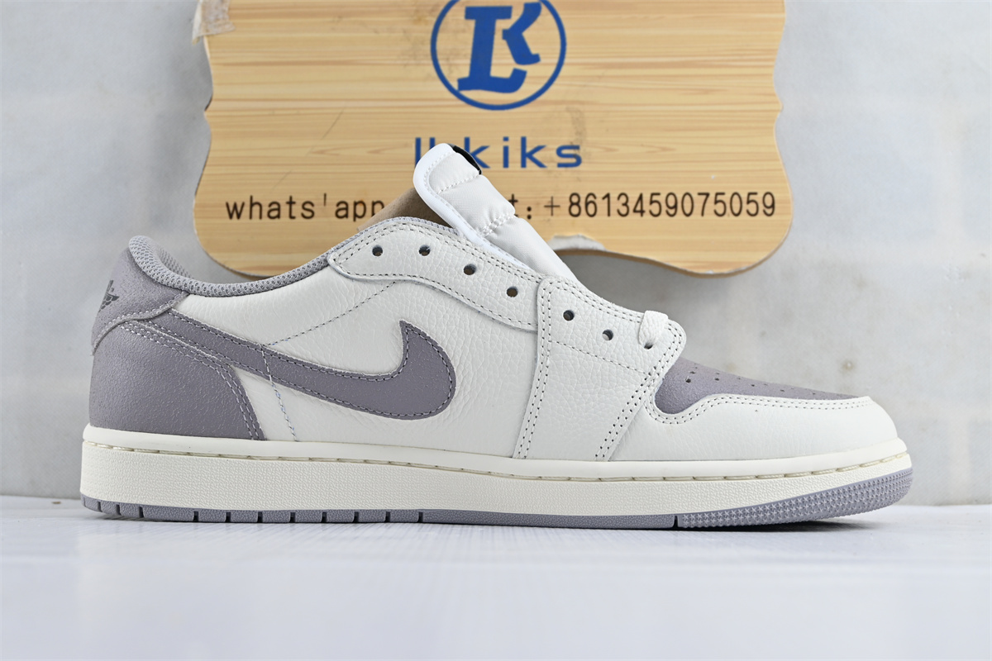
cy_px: 330
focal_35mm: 46
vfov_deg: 29.4
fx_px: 1261
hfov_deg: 43.0
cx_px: 496
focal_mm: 30.5
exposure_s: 1/50
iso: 100
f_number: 4.8
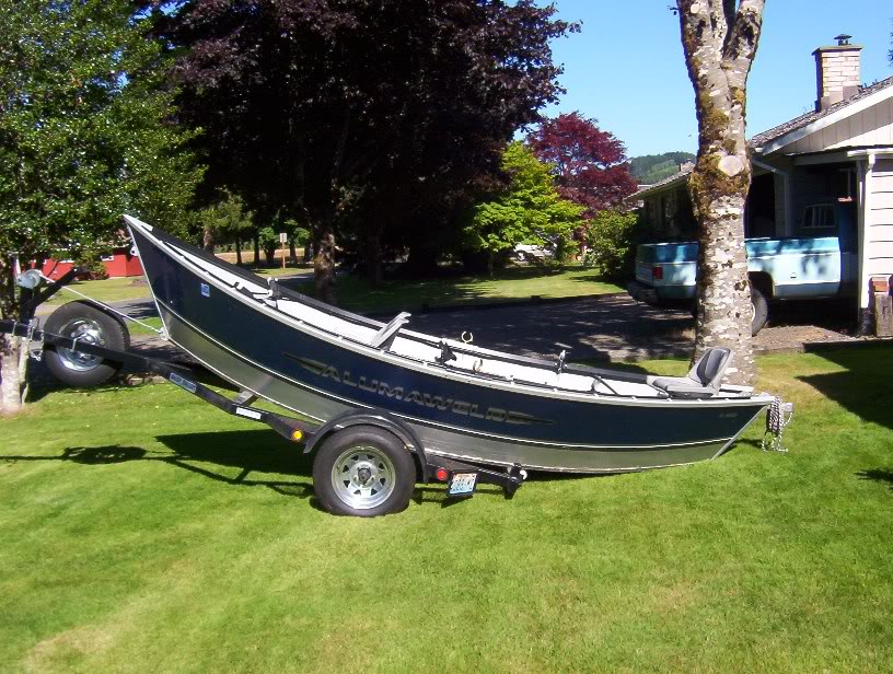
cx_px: 446
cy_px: 337
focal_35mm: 36
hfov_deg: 51.2
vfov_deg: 39.8
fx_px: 931
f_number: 5.24
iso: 100
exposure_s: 1/456
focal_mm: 5.54
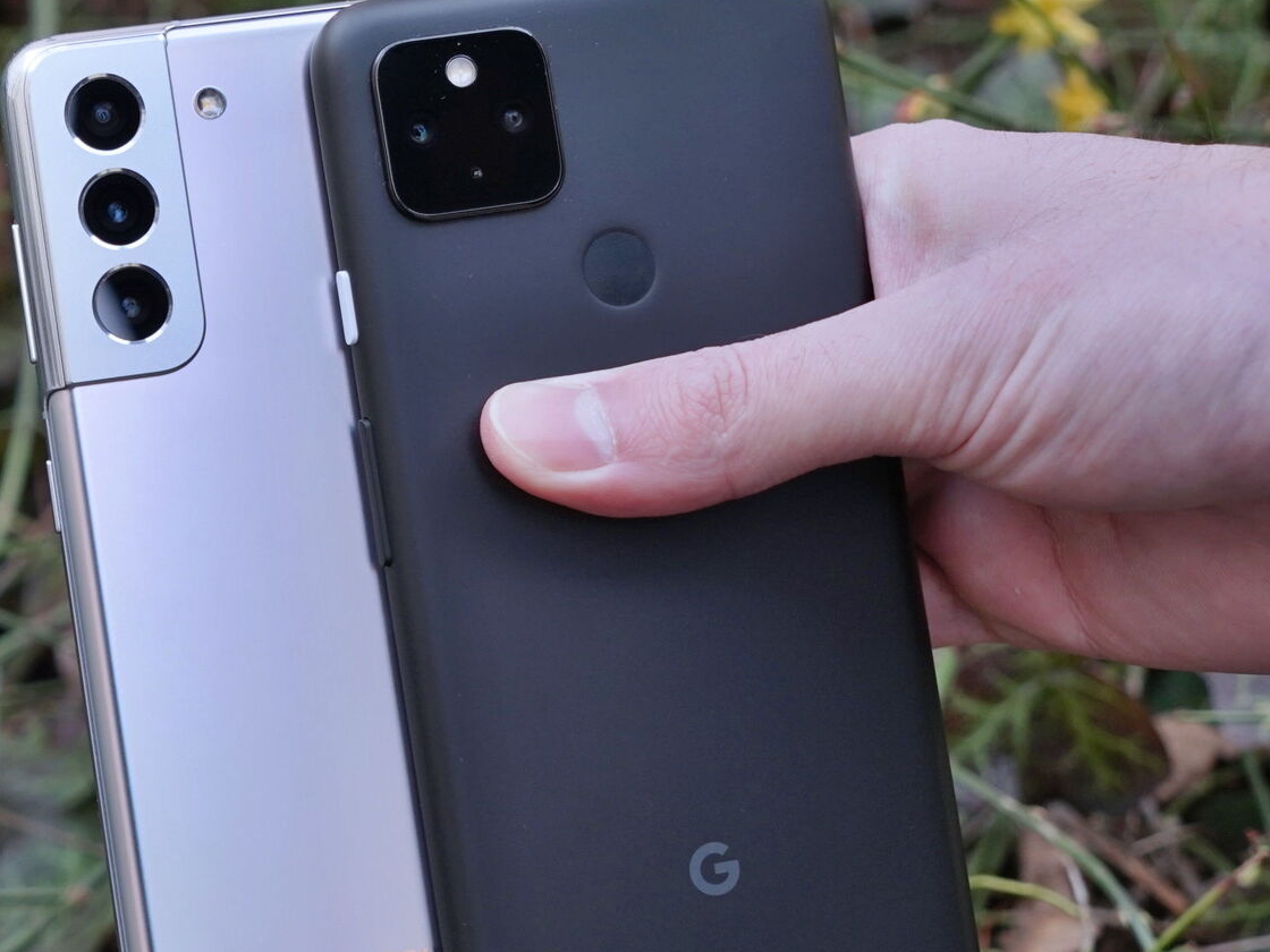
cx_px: 471
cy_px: 593
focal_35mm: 61
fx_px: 2238
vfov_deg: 24.0
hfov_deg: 31.5
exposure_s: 1/200
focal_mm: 37
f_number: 5.6
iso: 800
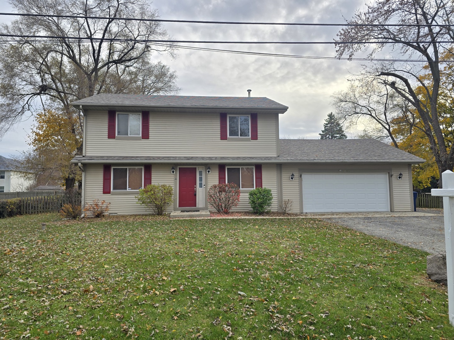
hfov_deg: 73.9
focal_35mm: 23
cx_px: 227
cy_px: 170
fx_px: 302
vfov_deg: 58.9
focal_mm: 6.3
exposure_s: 1/360
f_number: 1.7
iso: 12
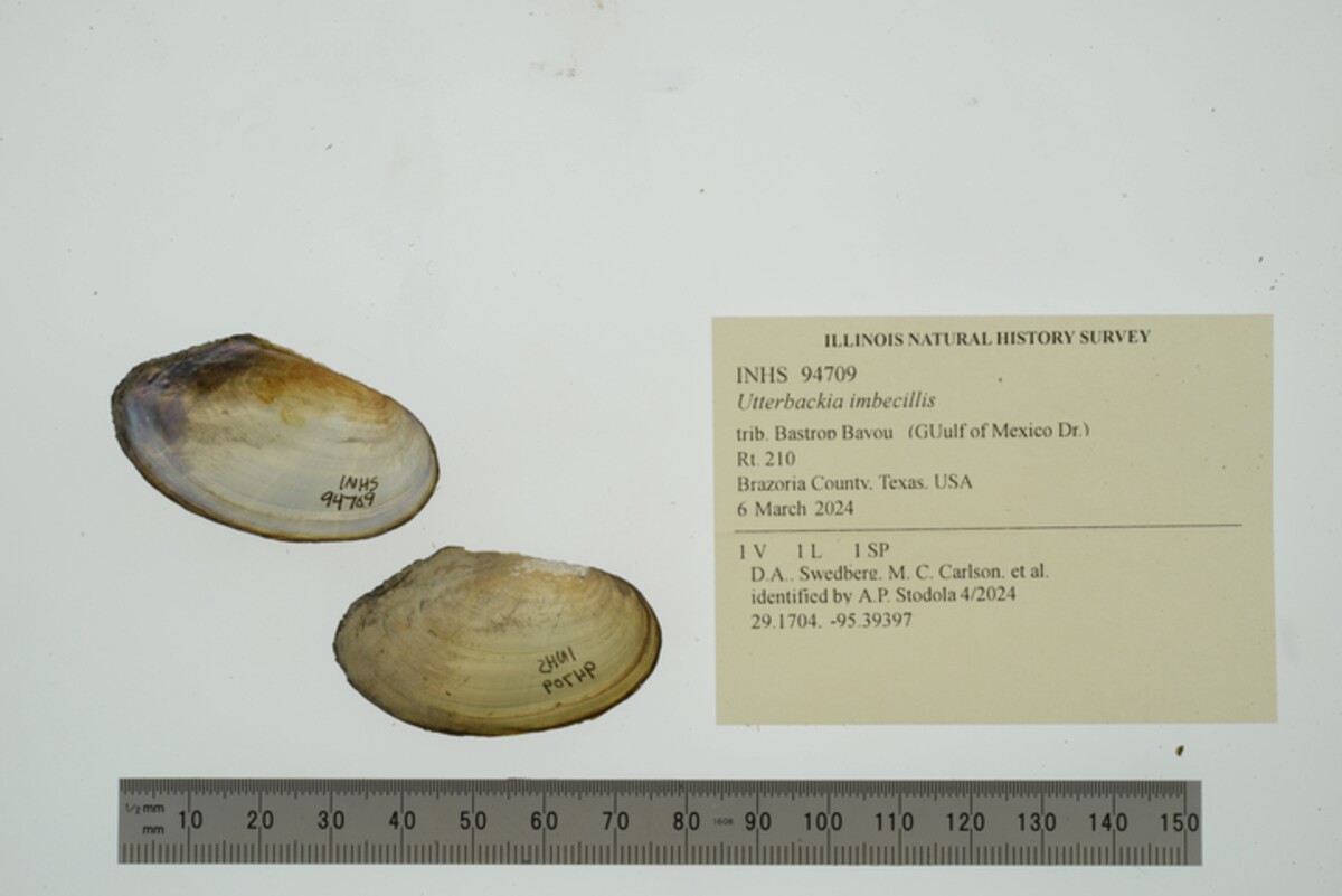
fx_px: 2237
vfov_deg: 22.6
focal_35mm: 60
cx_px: 671
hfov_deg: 33.4
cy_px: 448
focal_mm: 60
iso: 100
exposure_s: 1/13
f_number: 32
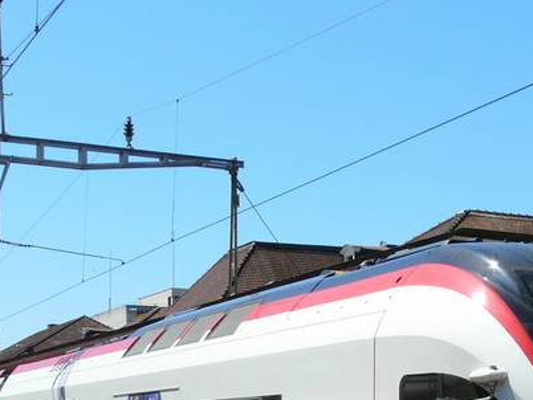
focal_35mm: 92
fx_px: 1417
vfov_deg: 15.5
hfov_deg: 21.1
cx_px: 414
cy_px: 472
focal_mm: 6
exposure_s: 1/400
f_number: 5.6
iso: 100
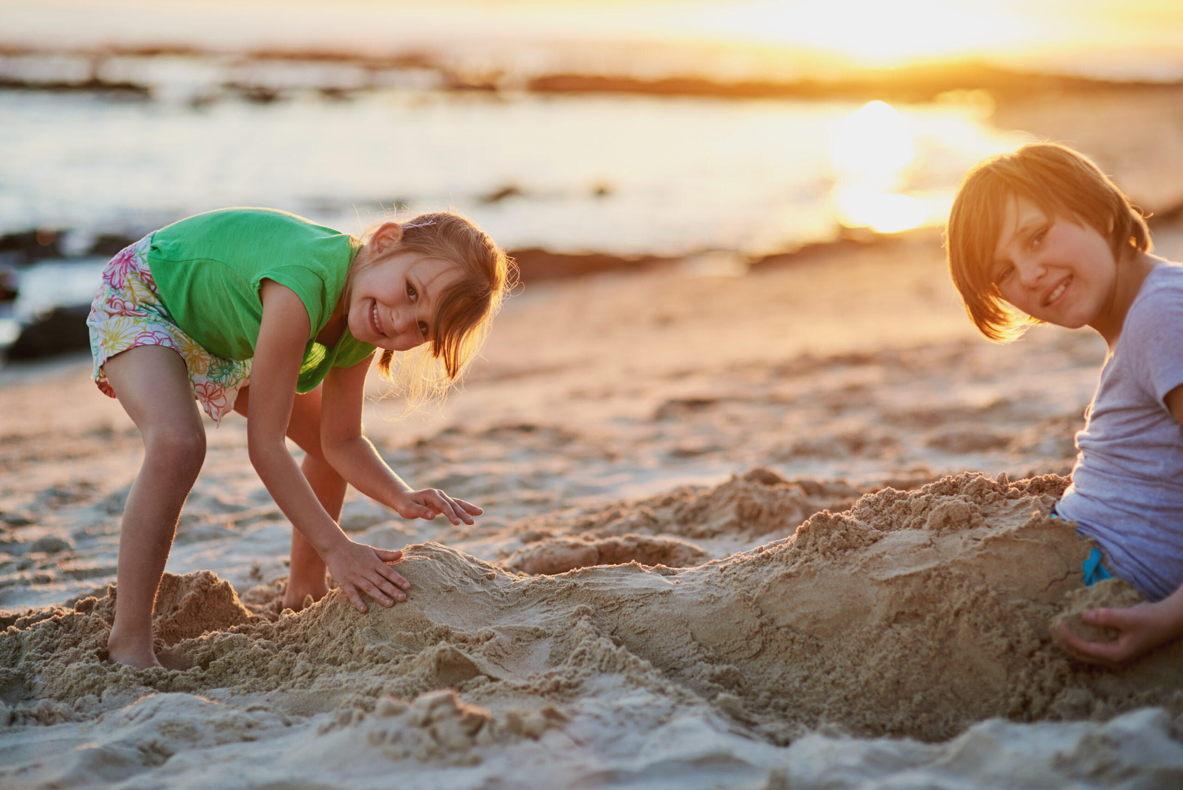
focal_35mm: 85
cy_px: 395
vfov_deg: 16.1
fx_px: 2794
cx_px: 592
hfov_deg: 23.9
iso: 100
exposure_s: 1/400
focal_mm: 85
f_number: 2
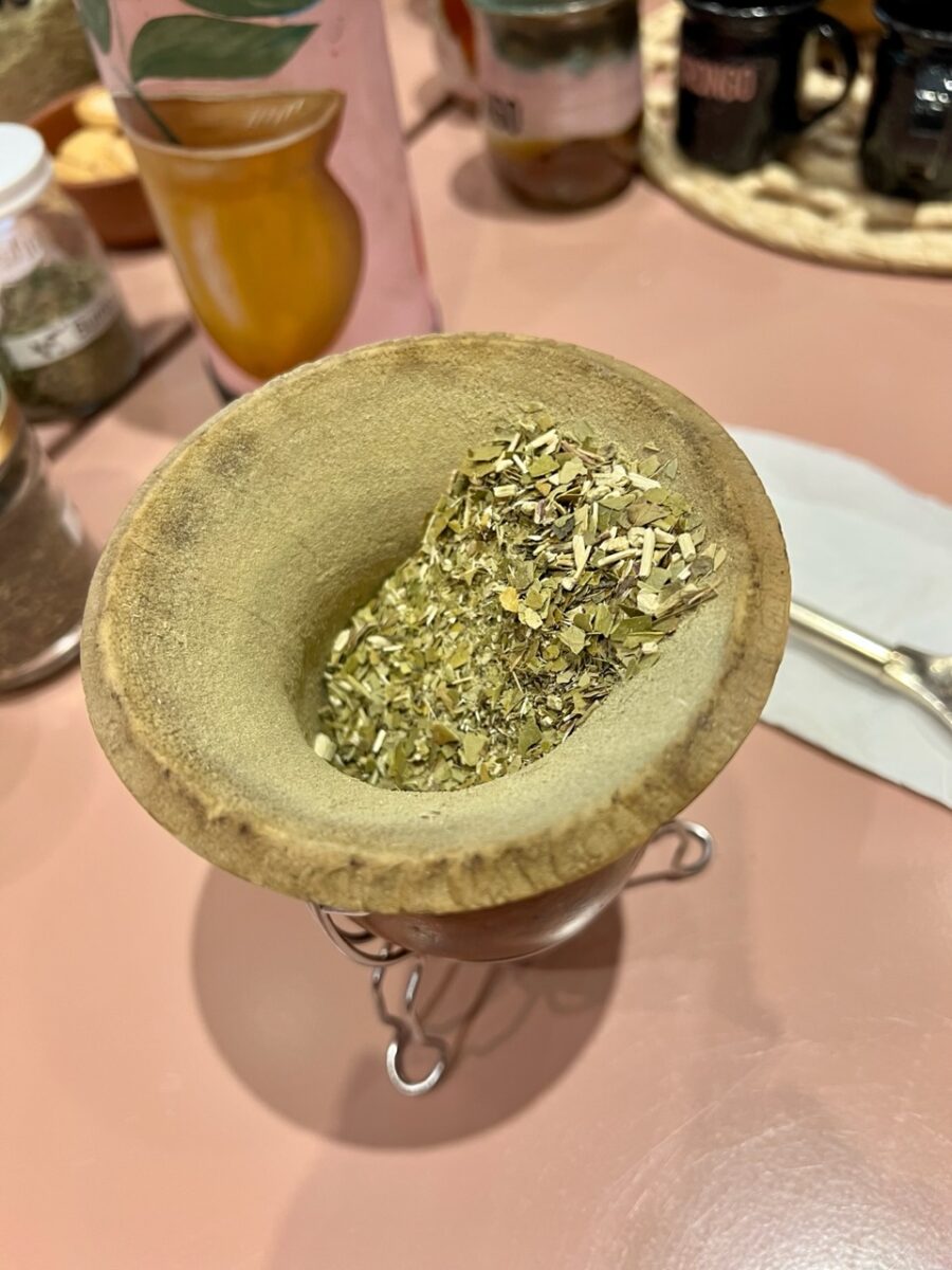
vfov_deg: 67.3
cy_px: 635
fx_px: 953
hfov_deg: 53.1
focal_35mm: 26
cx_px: 476
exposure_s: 1/50
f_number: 1.5
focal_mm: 5.7
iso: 100
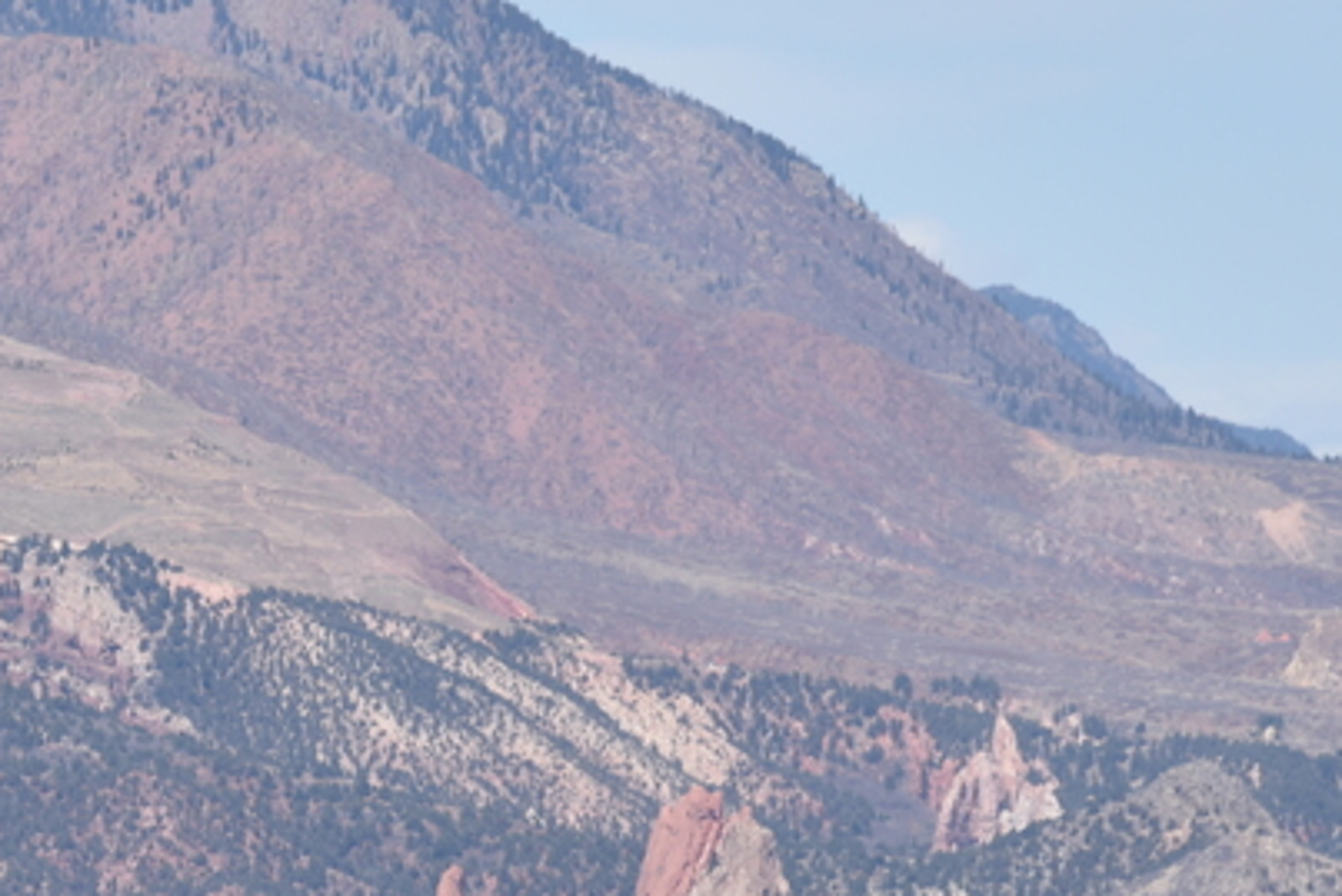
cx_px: 123
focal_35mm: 730
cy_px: 576
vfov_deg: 1.9
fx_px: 27221
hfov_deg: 2.8
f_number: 7.1
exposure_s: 1/500
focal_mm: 230
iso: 100
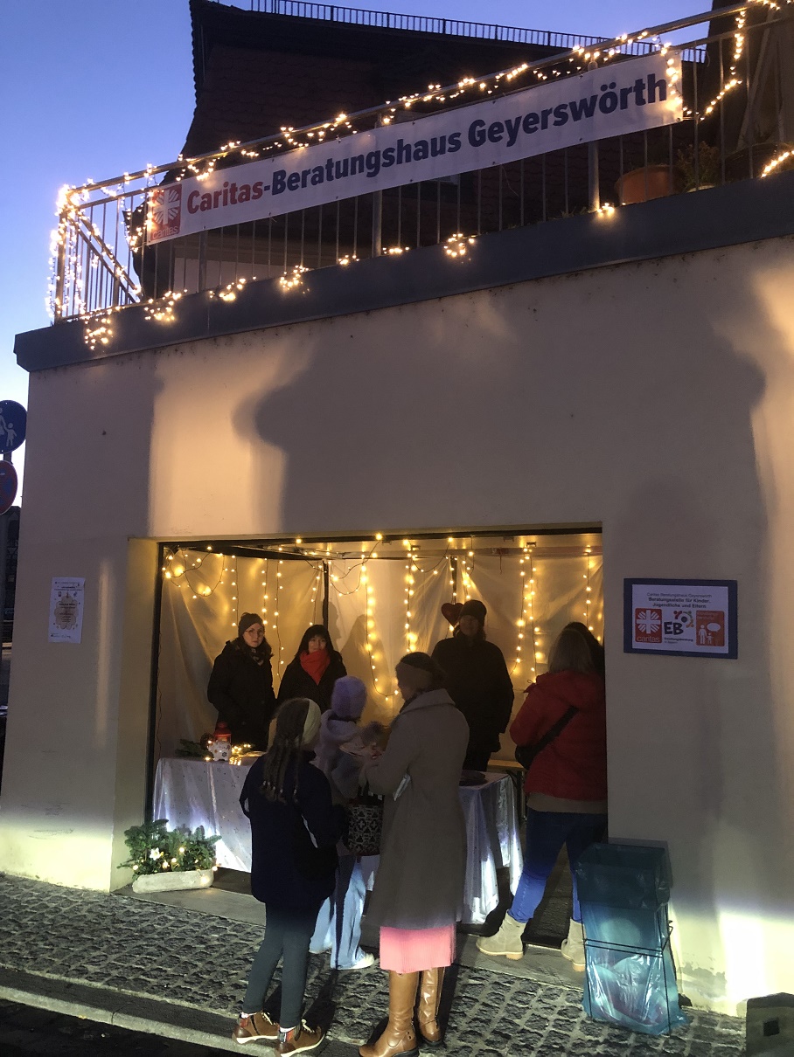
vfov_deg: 63.4
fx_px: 856
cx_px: 397
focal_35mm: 28
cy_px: 528
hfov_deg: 49.8
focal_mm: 3.99
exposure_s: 1/5
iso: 100
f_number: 1.8
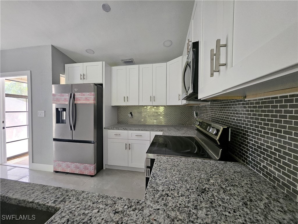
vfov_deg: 89.9
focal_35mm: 13
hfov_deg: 106.2
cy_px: 112
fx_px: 112
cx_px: 149
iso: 320
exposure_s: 1/40
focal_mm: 1.74
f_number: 2.2
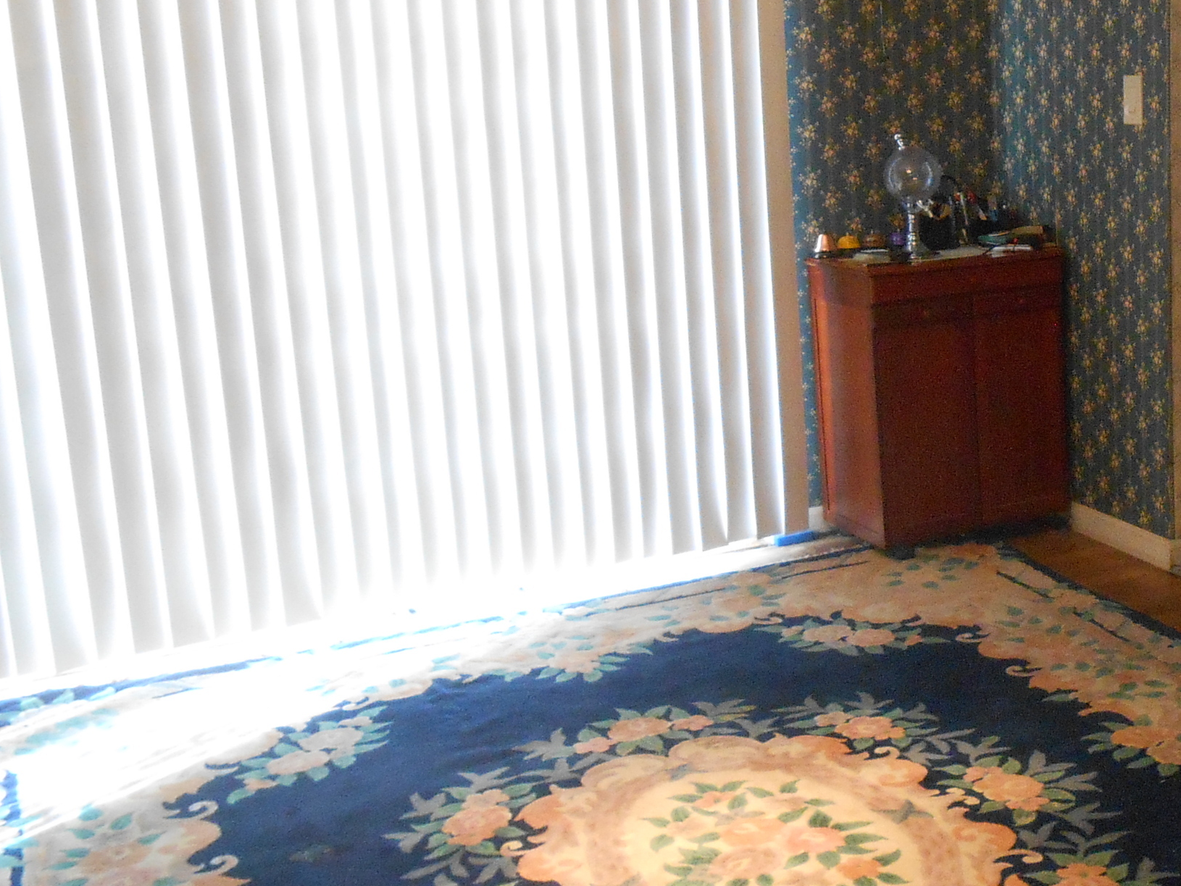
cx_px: 1102
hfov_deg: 36.1
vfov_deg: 29.7
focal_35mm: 49
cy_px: 388
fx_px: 1672
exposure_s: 1/30
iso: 500
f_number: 3.5
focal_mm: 4.6
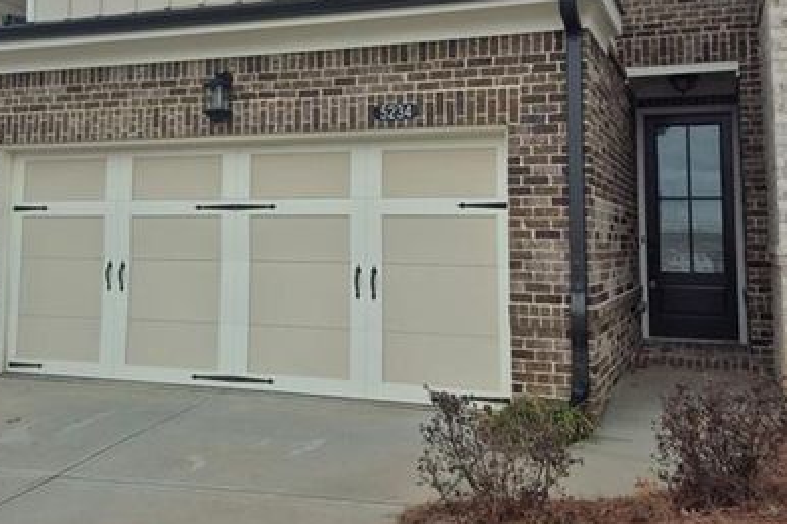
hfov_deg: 47.1
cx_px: 314
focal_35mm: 41
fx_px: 896
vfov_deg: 32.2
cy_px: 149
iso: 25
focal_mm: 5.4
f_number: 1.8
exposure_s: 1/2696
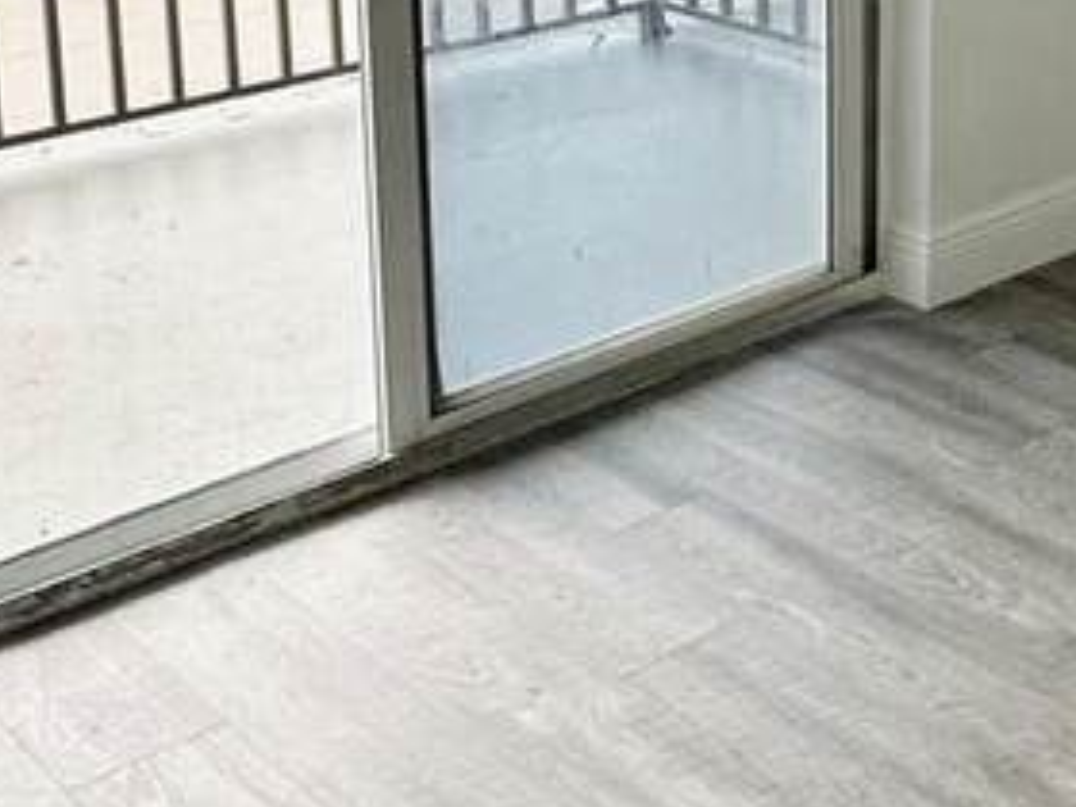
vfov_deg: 21.6
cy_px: -108
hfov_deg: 29.4
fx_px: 1989
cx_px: 895
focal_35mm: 64
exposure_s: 1/120
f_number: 2.2
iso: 64
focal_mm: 2.22
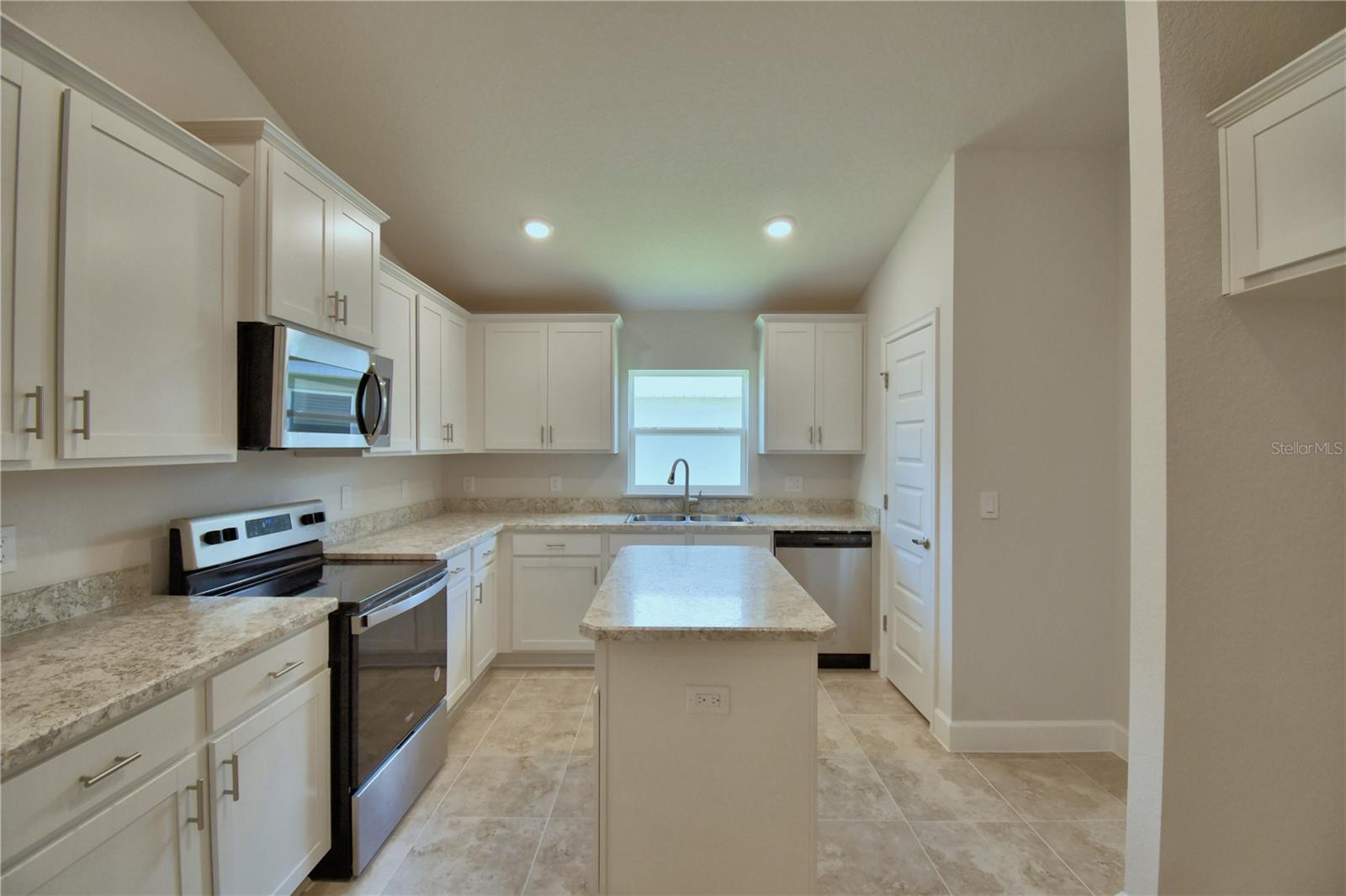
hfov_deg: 100.4
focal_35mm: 15
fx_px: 561
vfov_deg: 77.3
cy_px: 448
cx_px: 673
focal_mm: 10
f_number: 4.5
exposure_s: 1/80
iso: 400
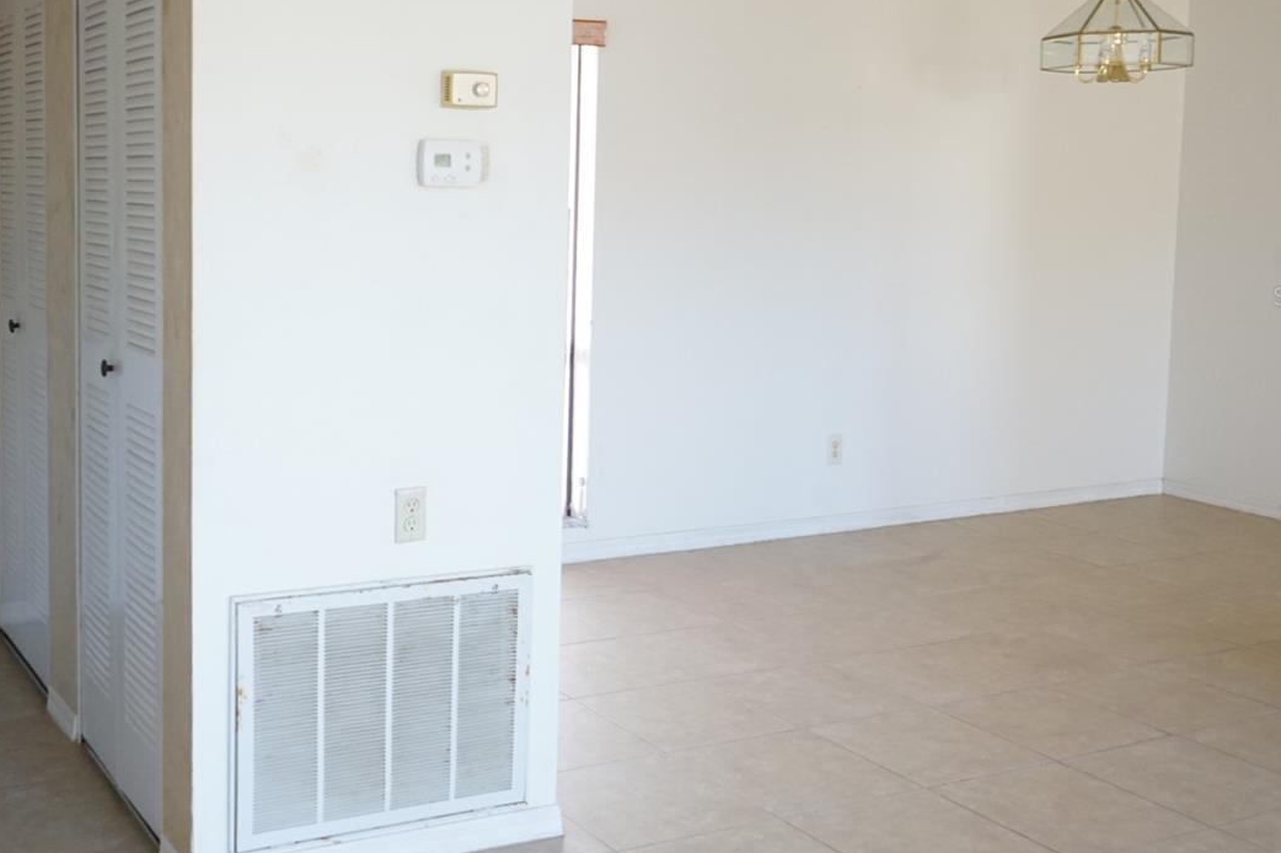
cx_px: 400
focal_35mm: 43
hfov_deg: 44.6
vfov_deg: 31.0
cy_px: 296
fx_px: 1530
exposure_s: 1/60
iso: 2500
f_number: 6.3
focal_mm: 28
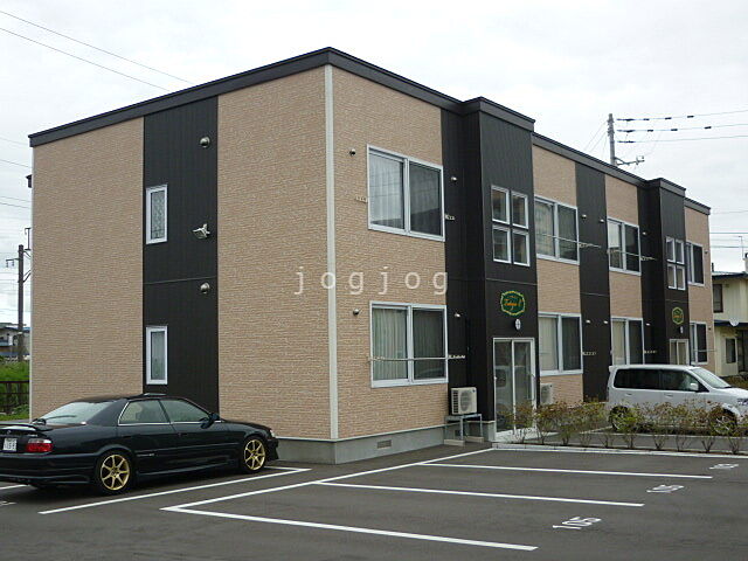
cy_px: 280
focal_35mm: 39
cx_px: 374
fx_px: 843
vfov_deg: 36.8
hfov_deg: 47.9
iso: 100
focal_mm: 5.5
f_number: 2.8
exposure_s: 1/800
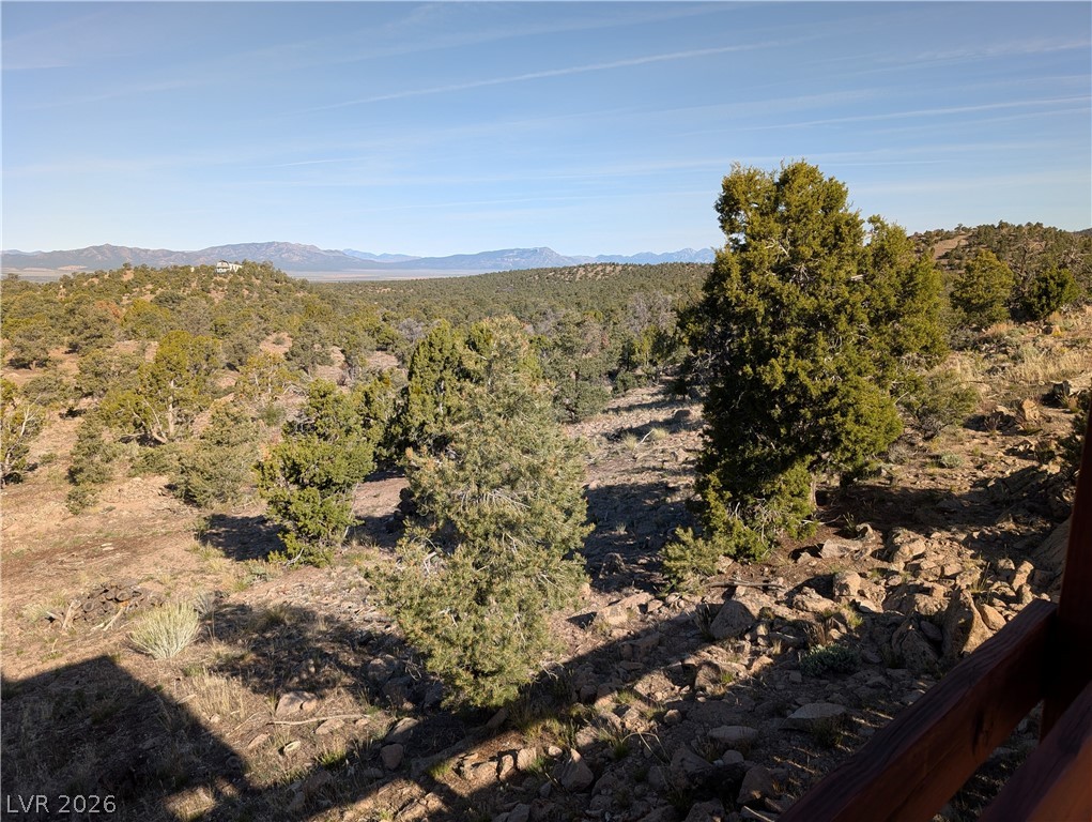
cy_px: 411
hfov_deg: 71.5
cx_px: 546
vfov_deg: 56.9
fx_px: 758
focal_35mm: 24
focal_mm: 6.9
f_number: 1.68
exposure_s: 1/974
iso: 24
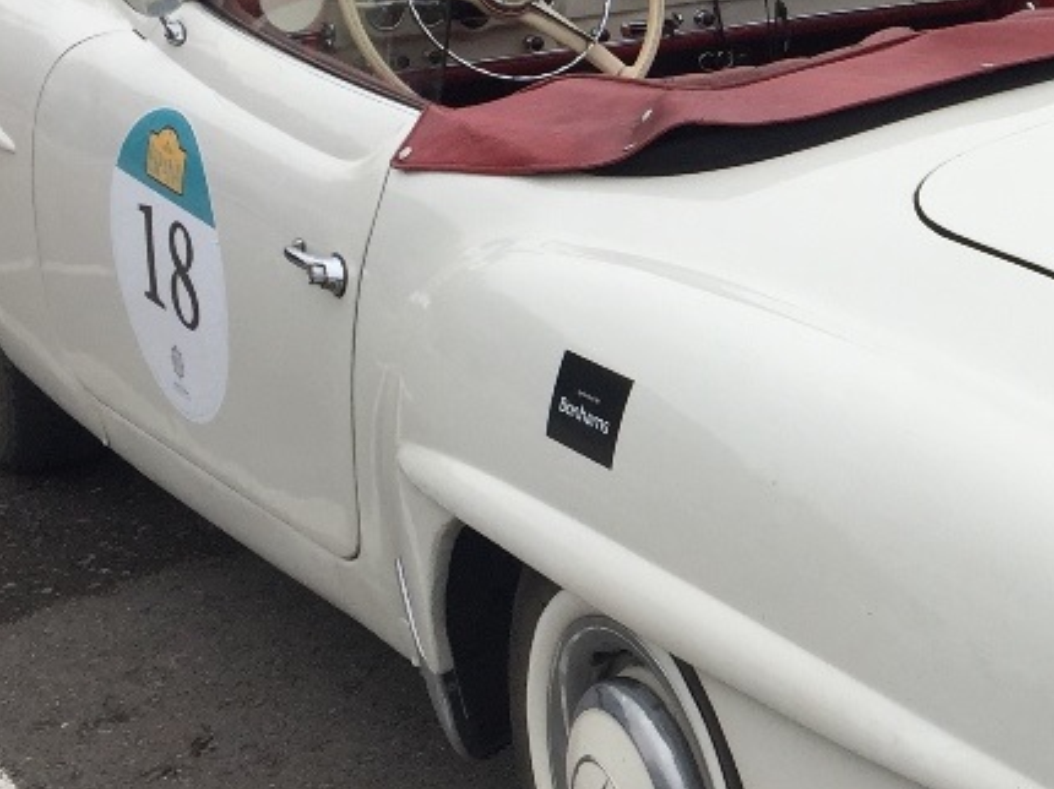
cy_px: 370
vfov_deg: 18.2
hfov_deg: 22.6
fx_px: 2465
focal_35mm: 81
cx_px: 1191
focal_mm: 4.15
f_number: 2.2
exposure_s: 1/1364
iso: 32
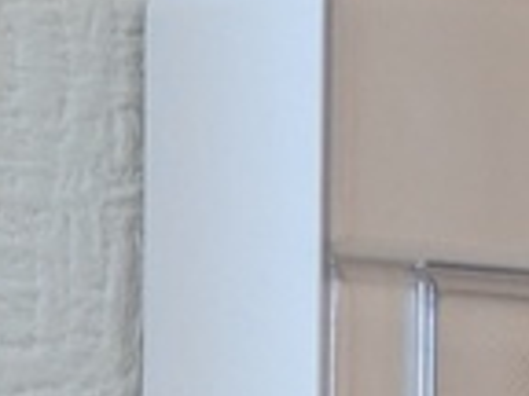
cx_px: 1124
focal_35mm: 341
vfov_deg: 4.3
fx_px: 5211
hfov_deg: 5.7
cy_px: 939
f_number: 1.89
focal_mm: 5.43
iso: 89
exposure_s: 1/24
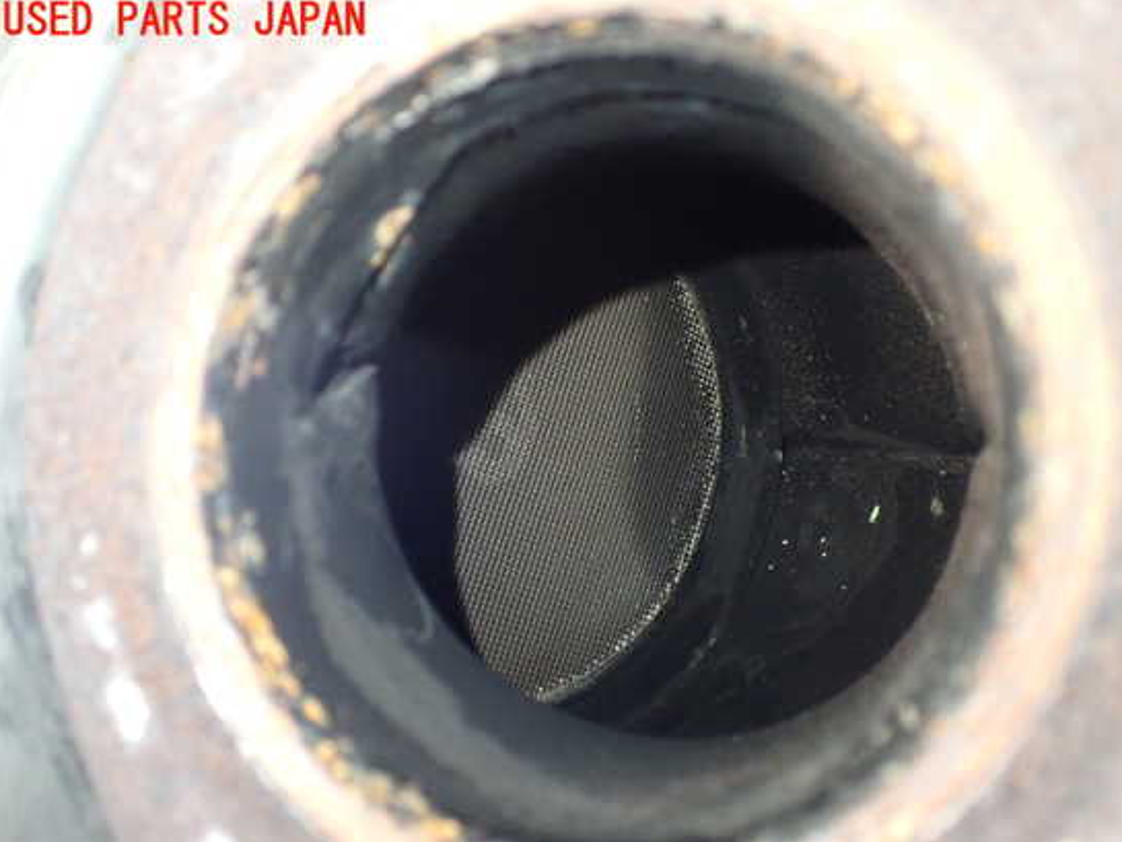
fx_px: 1070
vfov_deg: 42.9
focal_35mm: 33
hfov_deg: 55.3
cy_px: 459
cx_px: 609
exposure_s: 1/40
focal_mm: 5.4
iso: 800
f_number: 2.3
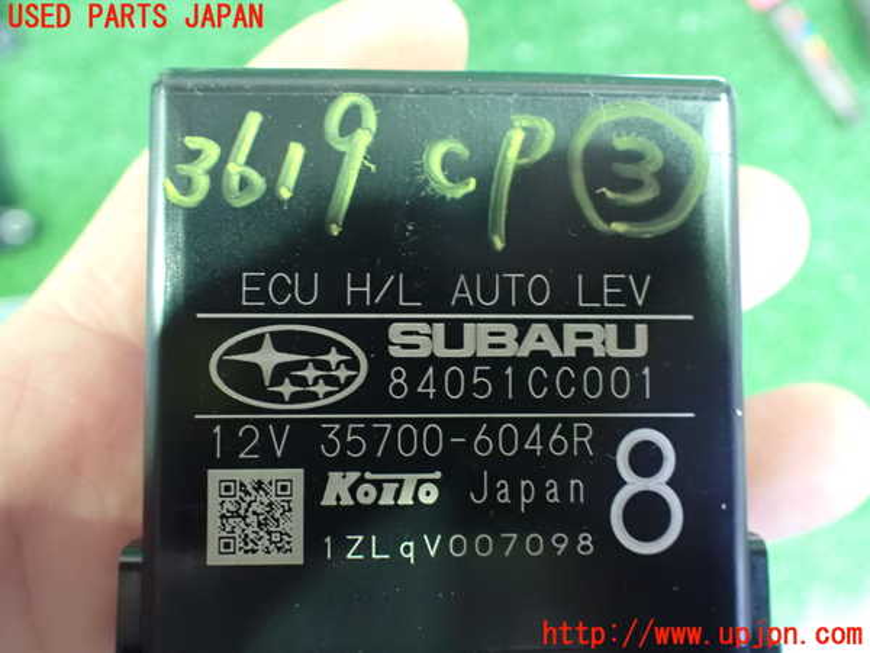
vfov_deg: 46.8
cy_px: 326
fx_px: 754
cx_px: 435
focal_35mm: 30
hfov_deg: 60.0
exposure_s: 1/15
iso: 1600
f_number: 2.3
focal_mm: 5.4
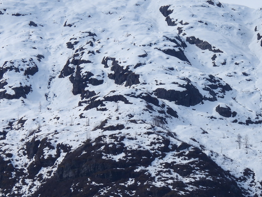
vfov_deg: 3.3
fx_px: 3383
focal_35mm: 447
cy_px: 120
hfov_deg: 4.4
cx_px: 172
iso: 100
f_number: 4.5
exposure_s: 1/1600
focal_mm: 42.8
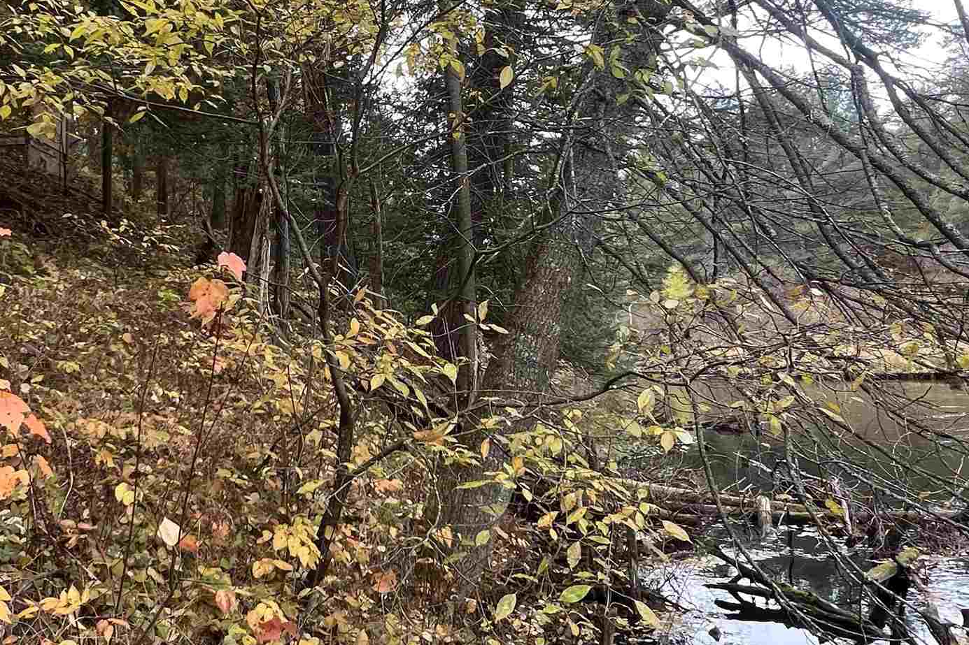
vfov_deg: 43.4
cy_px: 267
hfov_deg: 59.8
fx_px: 807
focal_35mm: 30
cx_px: 291
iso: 64
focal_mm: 1.57
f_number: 1.8
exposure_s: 1/99
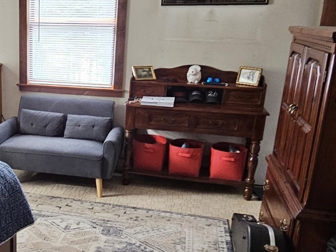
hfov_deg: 41.6
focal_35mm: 42
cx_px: 39
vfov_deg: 34.3
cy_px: 136
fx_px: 408
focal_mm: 2.2
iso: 500
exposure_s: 1/30
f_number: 2.2
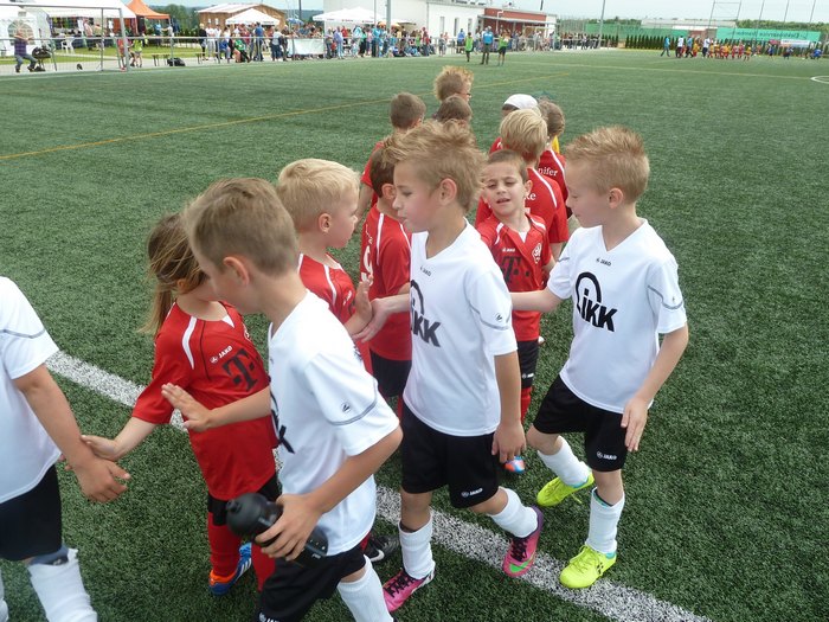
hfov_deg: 69.4
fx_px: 599
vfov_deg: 54.9
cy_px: 311
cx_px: 414
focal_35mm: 25
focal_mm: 4.1
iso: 80
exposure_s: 1/250
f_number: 4
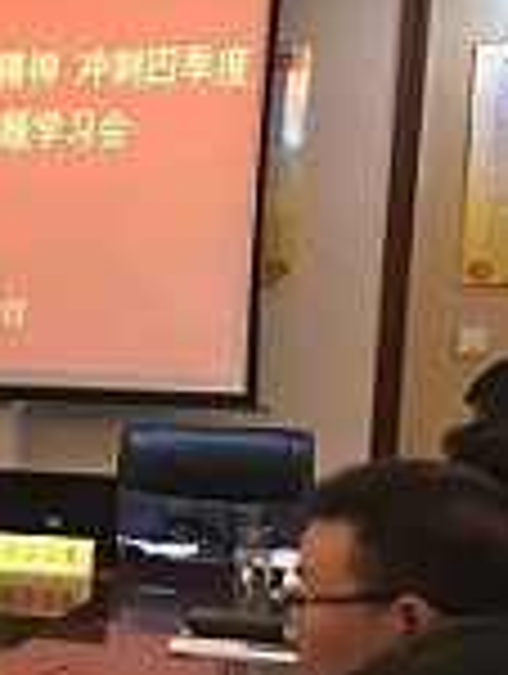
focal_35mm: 116
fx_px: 2263
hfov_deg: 11.1
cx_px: -634
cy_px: 495
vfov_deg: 16.9
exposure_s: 1/17
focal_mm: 4.15
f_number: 2.2
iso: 125
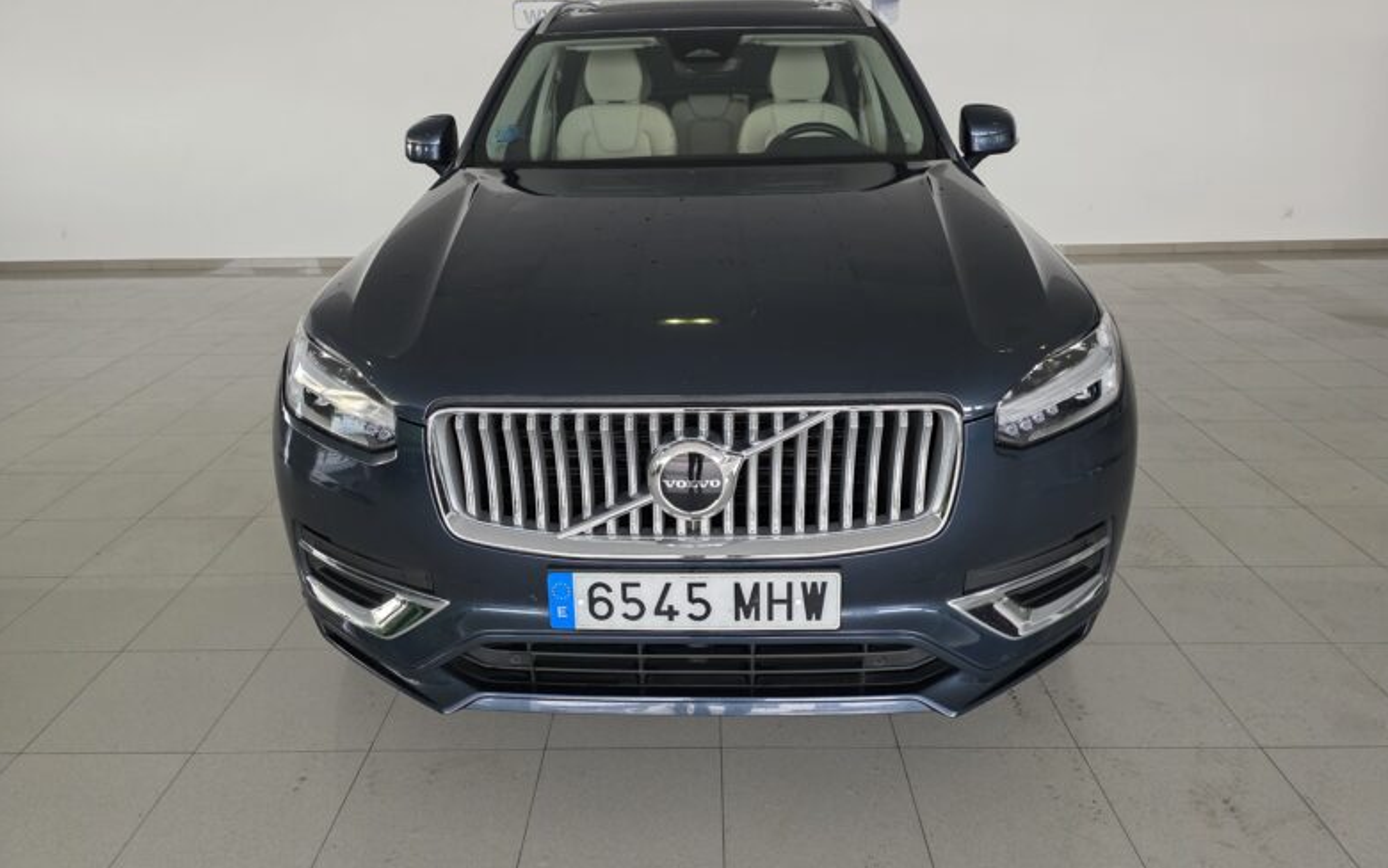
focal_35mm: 25
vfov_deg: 49.0
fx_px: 946
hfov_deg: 72.5
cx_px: 694
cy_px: 349
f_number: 1.7
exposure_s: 1/100
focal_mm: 6.3
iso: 640
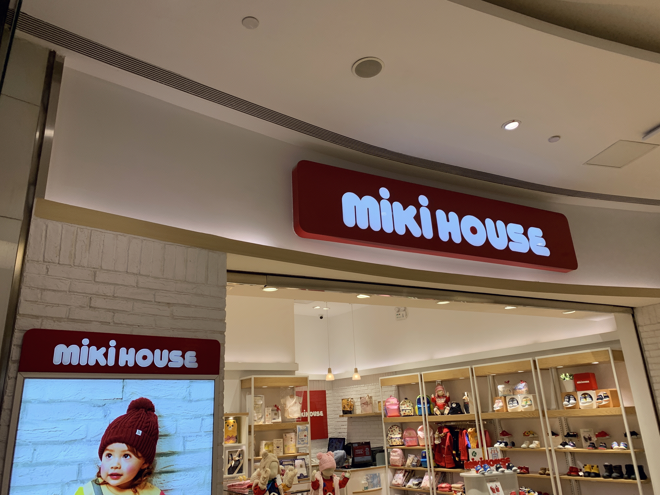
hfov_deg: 67.3
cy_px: 248
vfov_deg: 53.1
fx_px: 496
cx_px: 330
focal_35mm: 26
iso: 25
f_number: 1.8
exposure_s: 1/139
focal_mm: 4.25
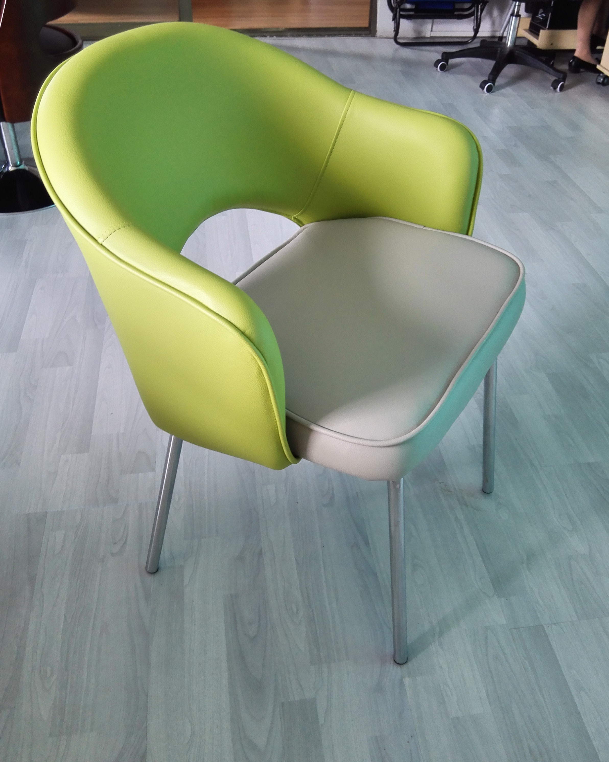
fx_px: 698
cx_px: 309
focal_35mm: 31
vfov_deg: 57.2
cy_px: 368
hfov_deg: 47.1
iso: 100
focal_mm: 3.8
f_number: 2
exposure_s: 1/33.4
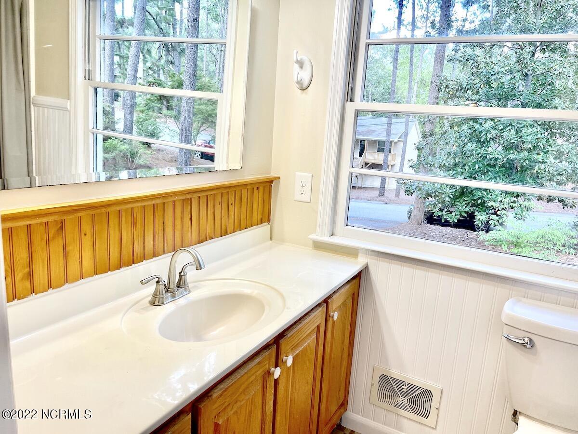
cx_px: 289
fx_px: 434
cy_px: 217
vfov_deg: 53.1
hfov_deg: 67.3
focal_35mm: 26
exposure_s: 1/120
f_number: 1.6
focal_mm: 5.1
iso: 100
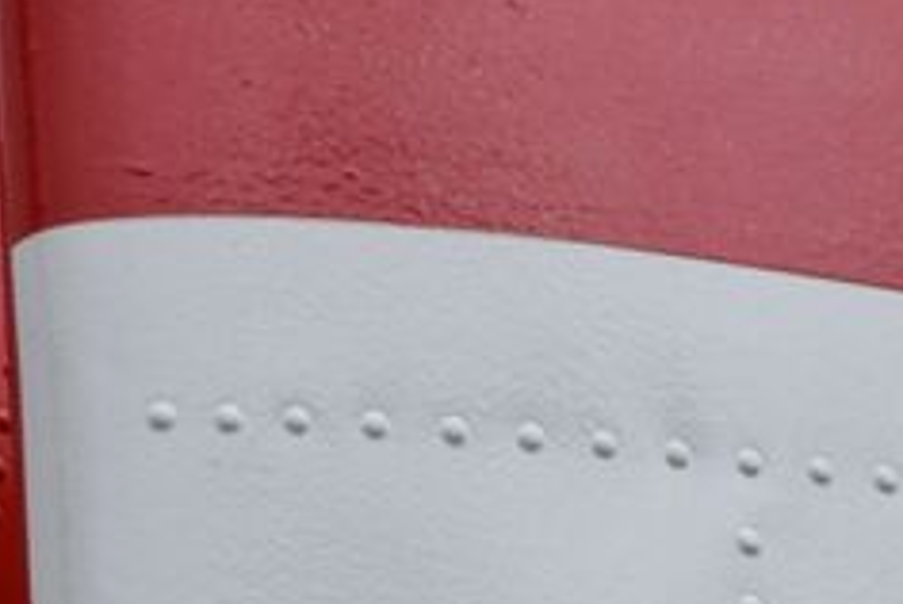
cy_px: -793
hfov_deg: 4.5
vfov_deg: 3.1
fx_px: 11244
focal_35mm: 448
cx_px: -926
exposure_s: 1/320
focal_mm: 55
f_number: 9
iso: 200
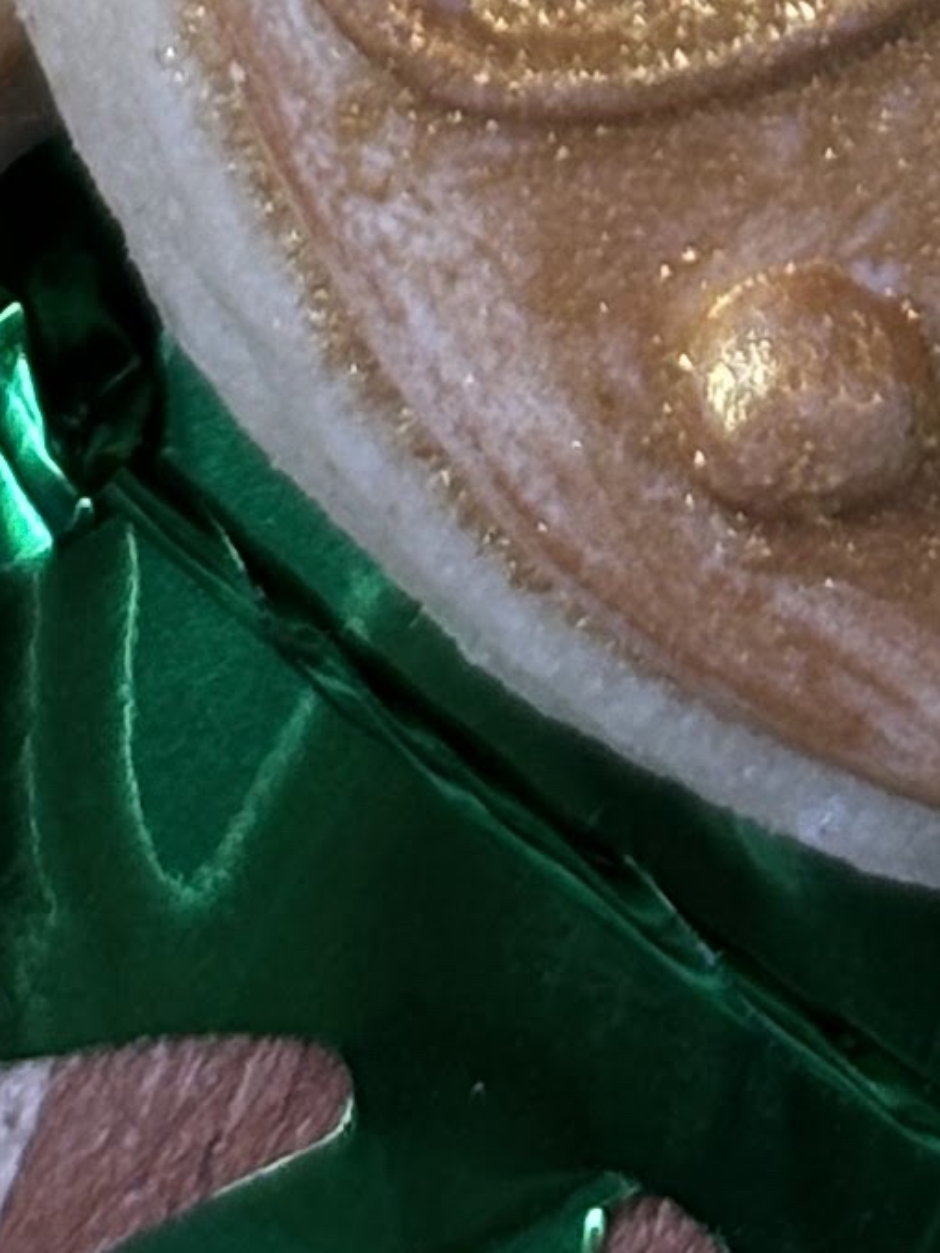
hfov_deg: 4.8
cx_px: 826
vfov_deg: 6.0
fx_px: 11191
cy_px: -2334
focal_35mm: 309
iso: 25
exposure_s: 1/60
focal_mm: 5.96
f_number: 1.6
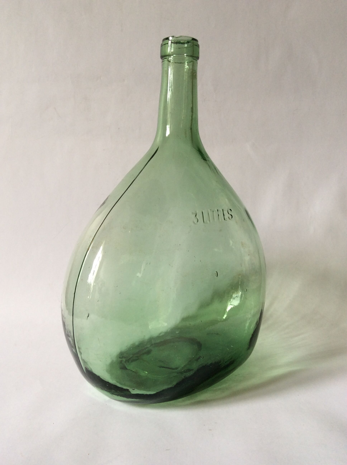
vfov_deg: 56.9
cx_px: 174
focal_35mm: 32
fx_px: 429
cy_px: 232
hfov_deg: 44.1
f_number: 2.4
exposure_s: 1/33
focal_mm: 3.3
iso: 32
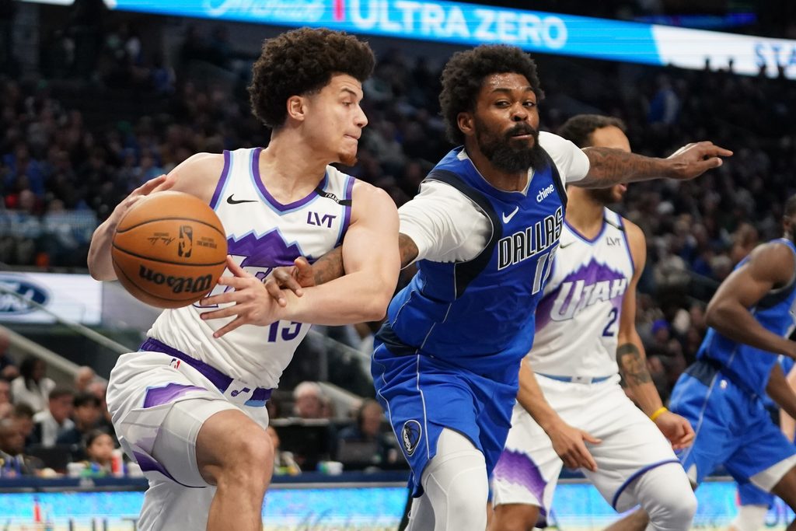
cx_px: 398
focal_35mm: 70
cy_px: 266
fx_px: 1548
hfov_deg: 28.8
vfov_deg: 19.5
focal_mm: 70
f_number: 2.8
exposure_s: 1/2000
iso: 4000
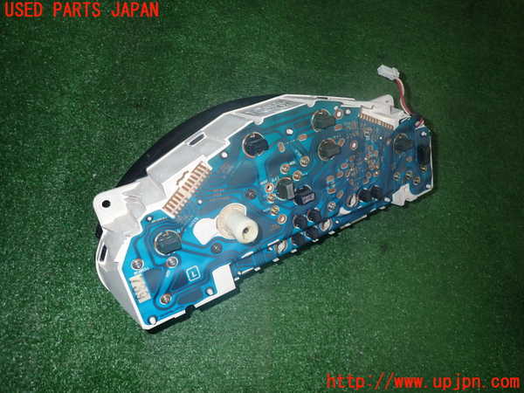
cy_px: 196
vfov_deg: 54.9
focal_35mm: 25
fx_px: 378
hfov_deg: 69.4
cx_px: 262
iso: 200
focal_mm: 4.5
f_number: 5.6
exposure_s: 1/30
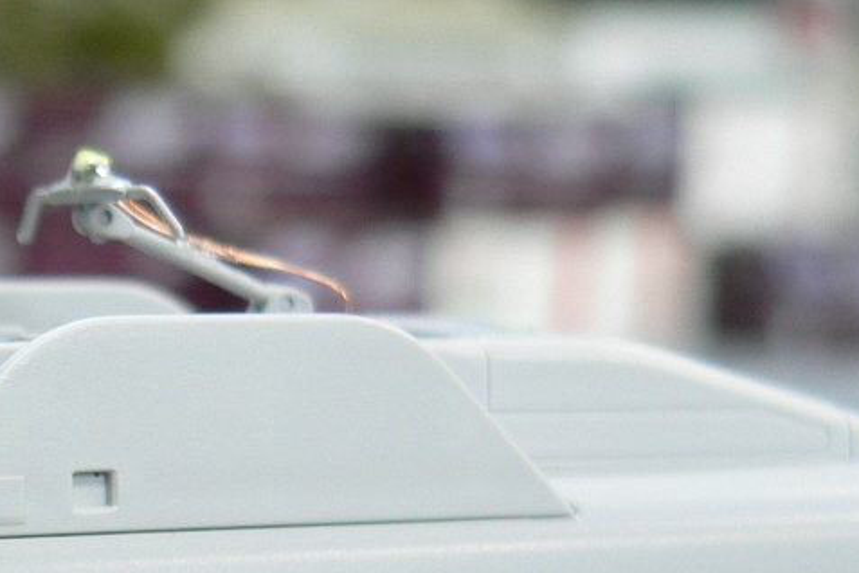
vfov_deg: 10.1
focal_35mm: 134
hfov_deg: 15.0
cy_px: 678
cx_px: -43
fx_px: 3197
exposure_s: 1/8
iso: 100
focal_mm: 7.9
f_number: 2.8
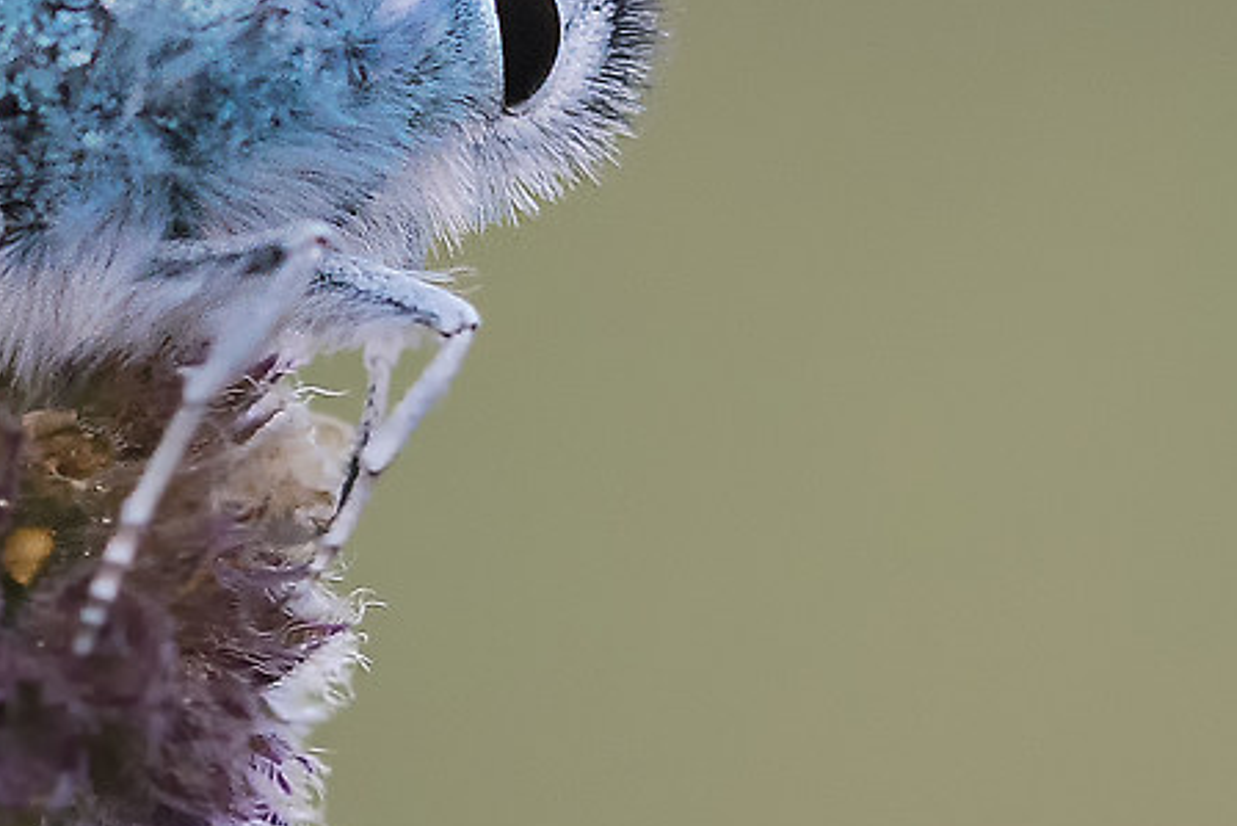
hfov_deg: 4.3
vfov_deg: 2.8
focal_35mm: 482
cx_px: 94
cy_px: -414
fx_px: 16566
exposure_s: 1/200
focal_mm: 60
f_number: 11
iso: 640
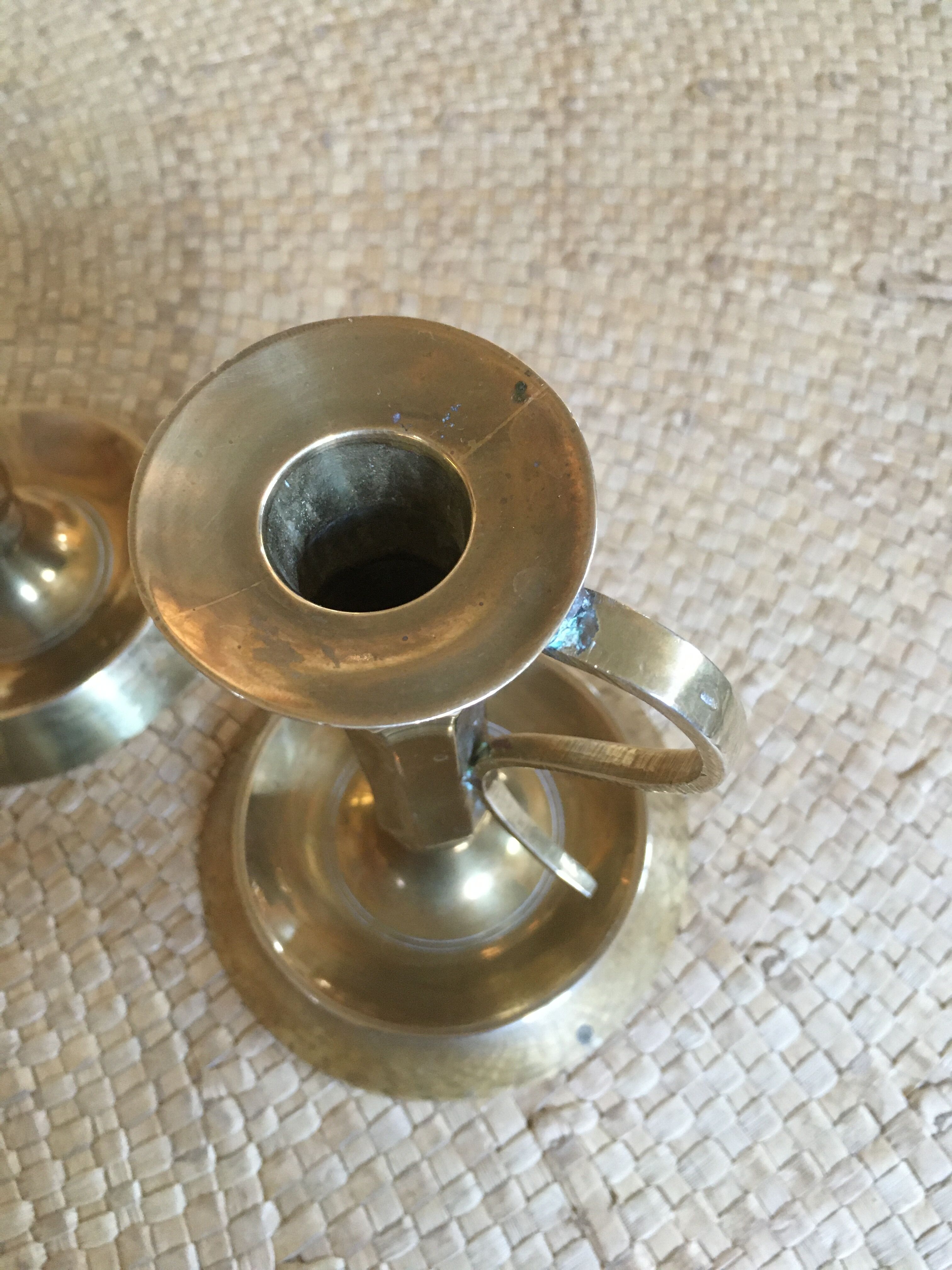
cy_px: 635
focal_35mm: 29
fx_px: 1063
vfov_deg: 61.7
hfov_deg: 48.2
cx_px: 476
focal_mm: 4.15
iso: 200
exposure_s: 1/17
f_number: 2.2
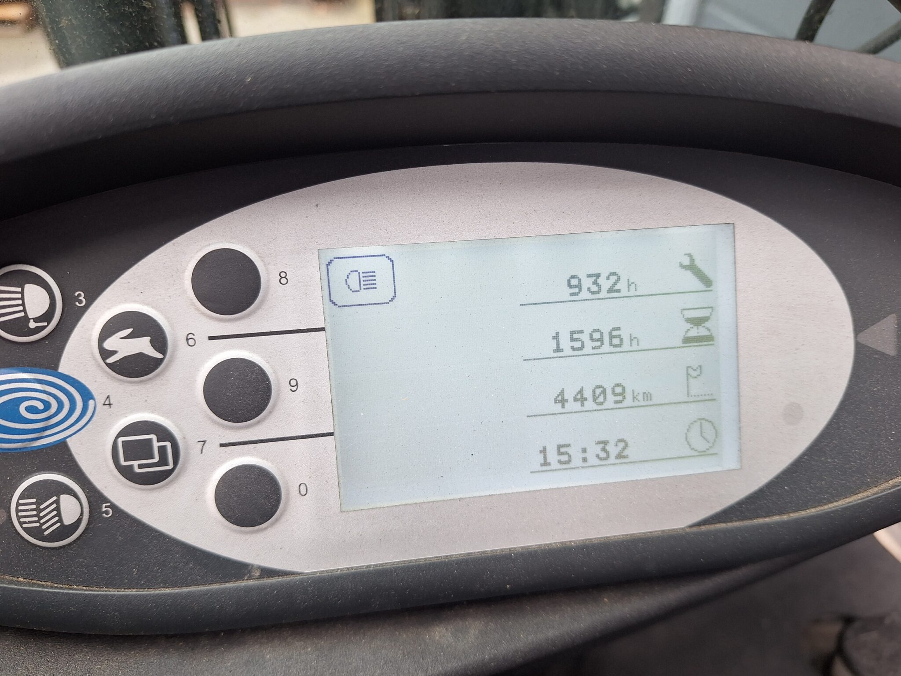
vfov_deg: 58.9
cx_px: 450
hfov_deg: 73.9
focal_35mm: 23
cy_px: 338
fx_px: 599
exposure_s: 1/100
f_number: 1.8
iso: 50
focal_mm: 5.54
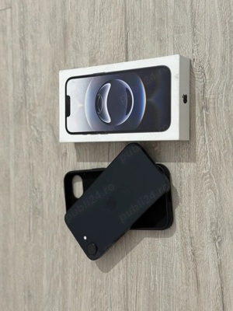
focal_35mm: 48
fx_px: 431
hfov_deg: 30.3
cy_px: 156
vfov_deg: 39.7
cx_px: 116
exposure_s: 1/33
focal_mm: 6.76
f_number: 1.78
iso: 400
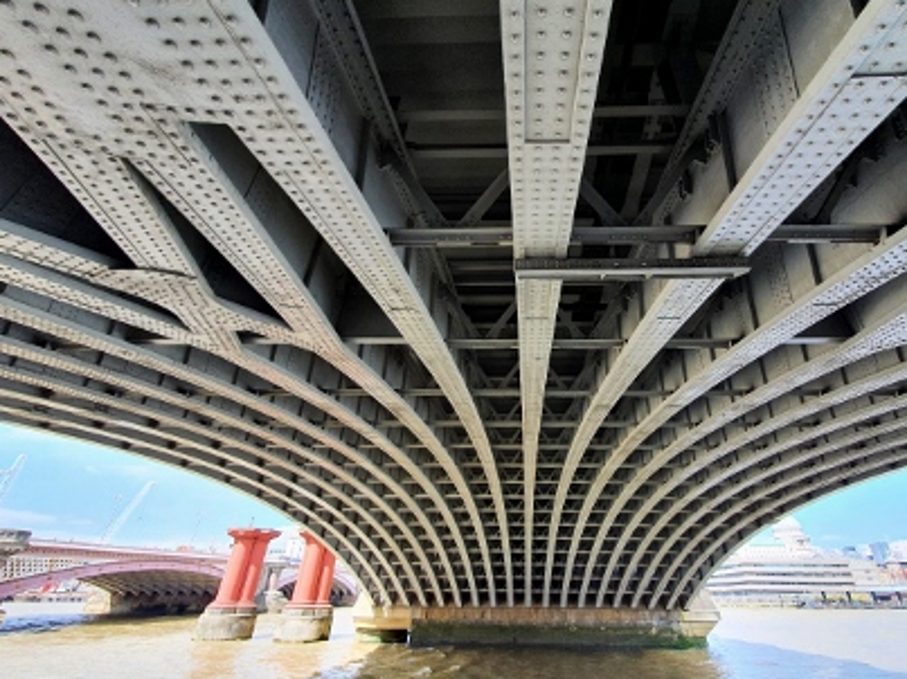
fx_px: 393
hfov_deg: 97.5
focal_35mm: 15
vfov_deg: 81.5
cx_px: 519
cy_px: 368
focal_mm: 1.8
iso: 50
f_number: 2.2
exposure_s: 1/166
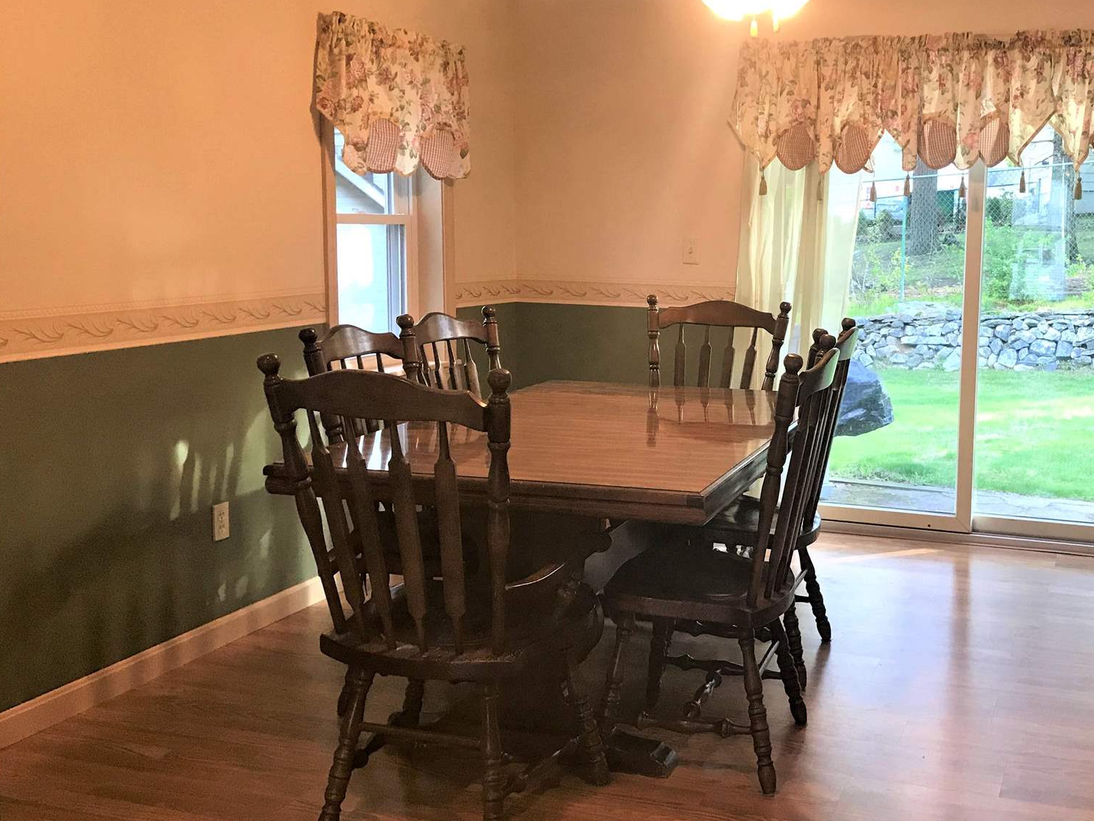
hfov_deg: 48.1
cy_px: 397
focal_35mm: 38
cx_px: 737
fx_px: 1201
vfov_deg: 37.7
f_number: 1.8
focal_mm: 3.99
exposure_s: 1/30
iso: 40
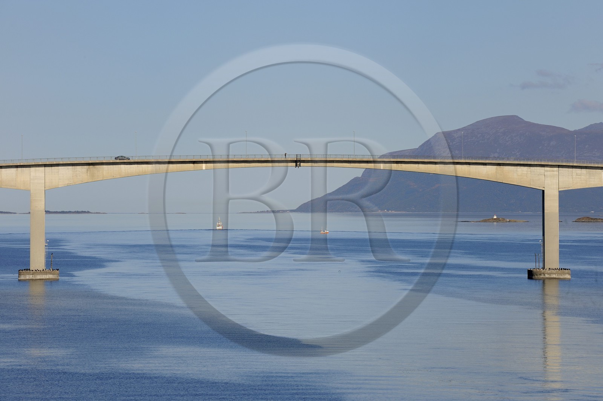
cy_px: 200
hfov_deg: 10.3
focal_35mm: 200
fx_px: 3347
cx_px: 302
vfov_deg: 6.9
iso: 200
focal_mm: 200
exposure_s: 1/320
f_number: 11
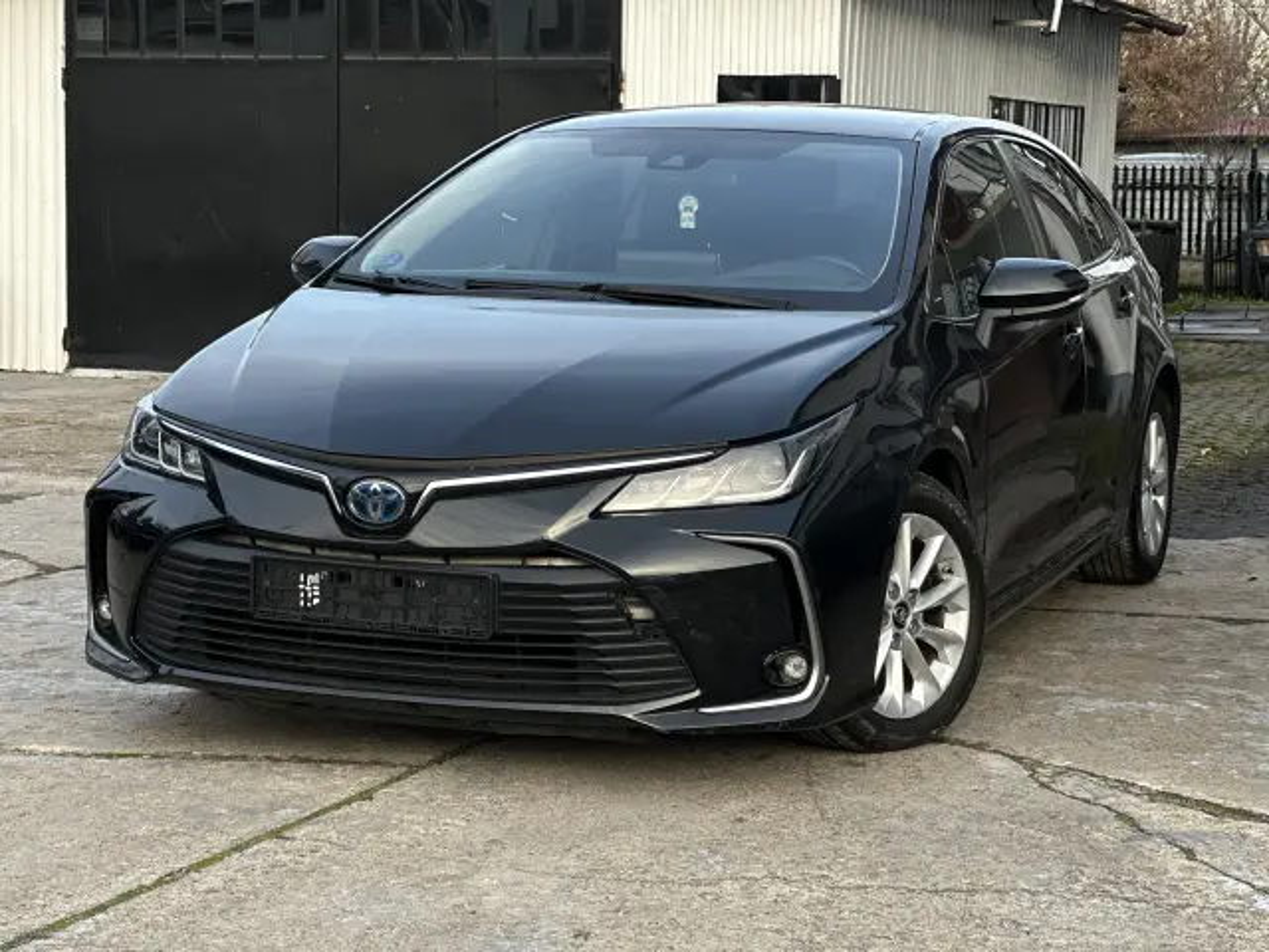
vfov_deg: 19.1
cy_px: 476
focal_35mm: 77
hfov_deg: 25.3
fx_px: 2823
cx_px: 634
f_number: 2.8
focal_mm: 9
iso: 40
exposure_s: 1/121
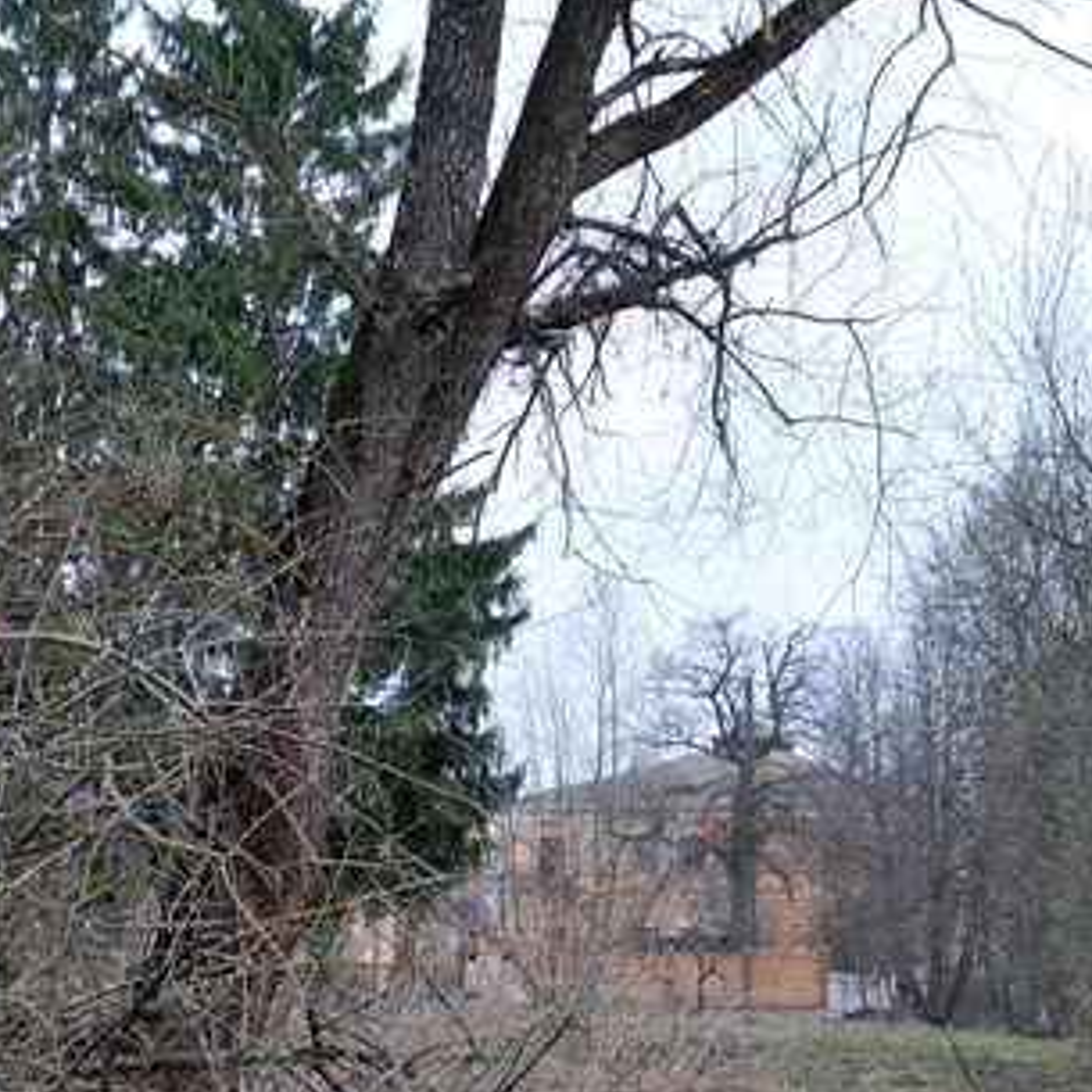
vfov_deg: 18.9
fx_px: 3212
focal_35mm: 90
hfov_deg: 19.2
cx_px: 705
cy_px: 994
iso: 200
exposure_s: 1/200
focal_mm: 24
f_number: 5.6
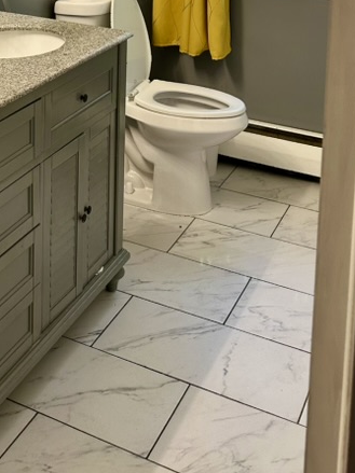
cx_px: 67
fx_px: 766
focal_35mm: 56
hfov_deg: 25.6
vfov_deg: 30.3
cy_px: -61
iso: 125
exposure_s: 1/60
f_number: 1.78
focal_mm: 6.86
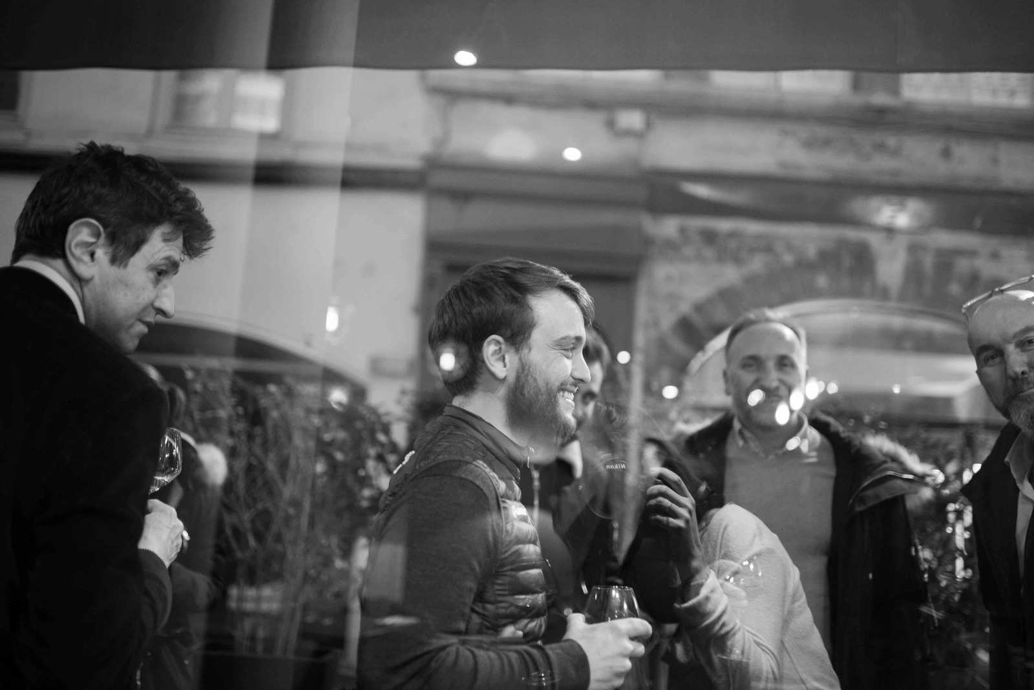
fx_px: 1006
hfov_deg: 54.4
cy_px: 345
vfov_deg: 37.9
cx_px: 517
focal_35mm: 35
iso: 1600
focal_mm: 35
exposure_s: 1/80
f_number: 1.4
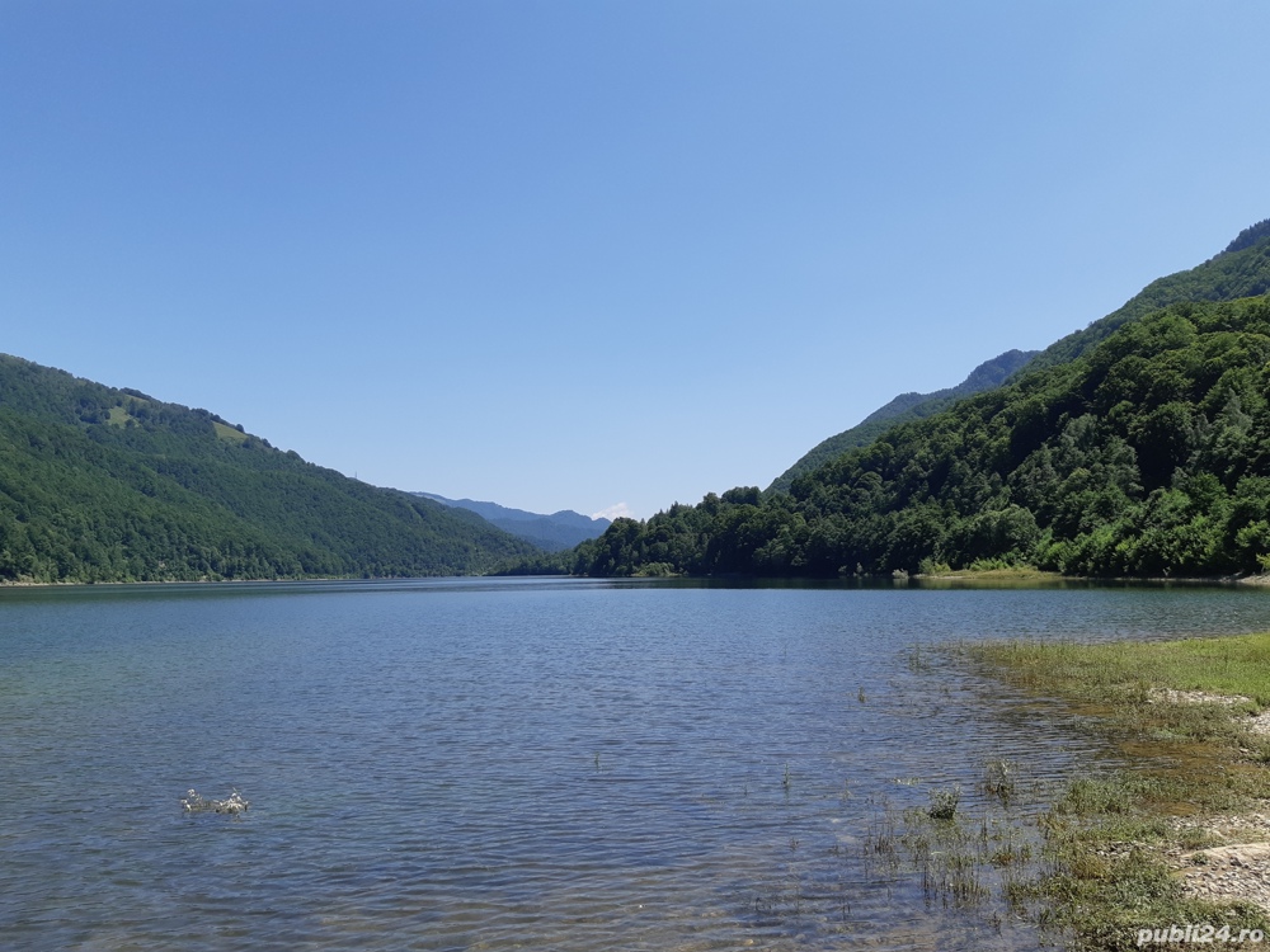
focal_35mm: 26
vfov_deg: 53.1
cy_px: 476
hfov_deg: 67.3
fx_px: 954
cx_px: 635
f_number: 1.7
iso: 40
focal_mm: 3.93
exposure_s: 1/1984
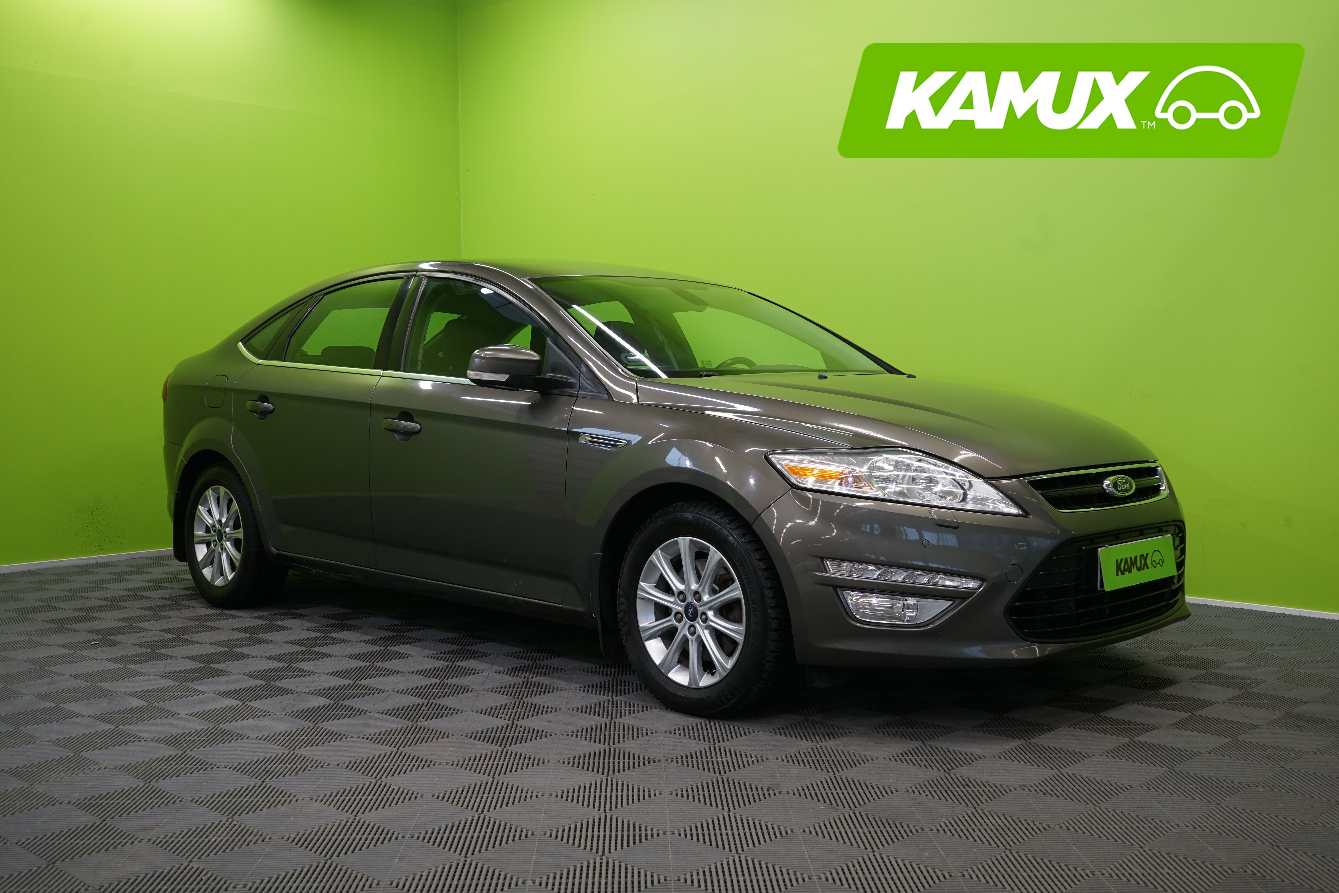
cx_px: 670
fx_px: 1339
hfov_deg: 53.1
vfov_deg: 36.9
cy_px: 446
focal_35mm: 36
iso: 500
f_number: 6.3
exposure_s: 1/30
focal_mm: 36
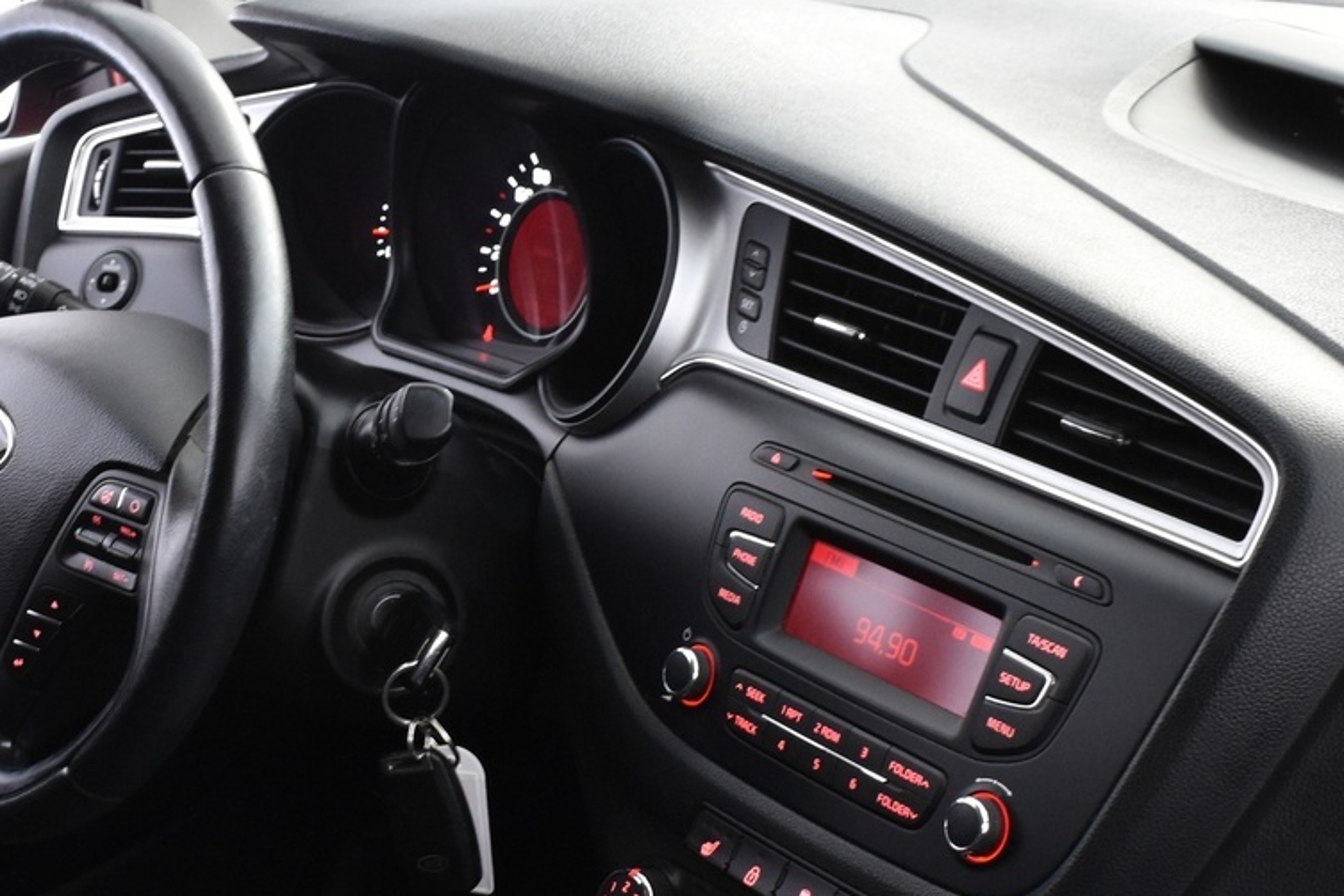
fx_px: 2650
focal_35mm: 71
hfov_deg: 28.3
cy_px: 825
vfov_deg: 18.8
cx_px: 487
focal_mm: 22
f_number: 5.6
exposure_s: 1/6
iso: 1250
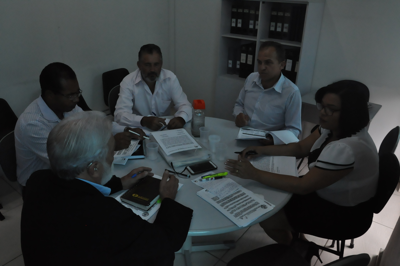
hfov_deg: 67.4
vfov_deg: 47.8
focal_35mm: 27
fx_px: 300
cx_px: 200
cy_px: 133
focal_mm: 18
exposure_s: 1/320
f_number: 9
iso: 2000
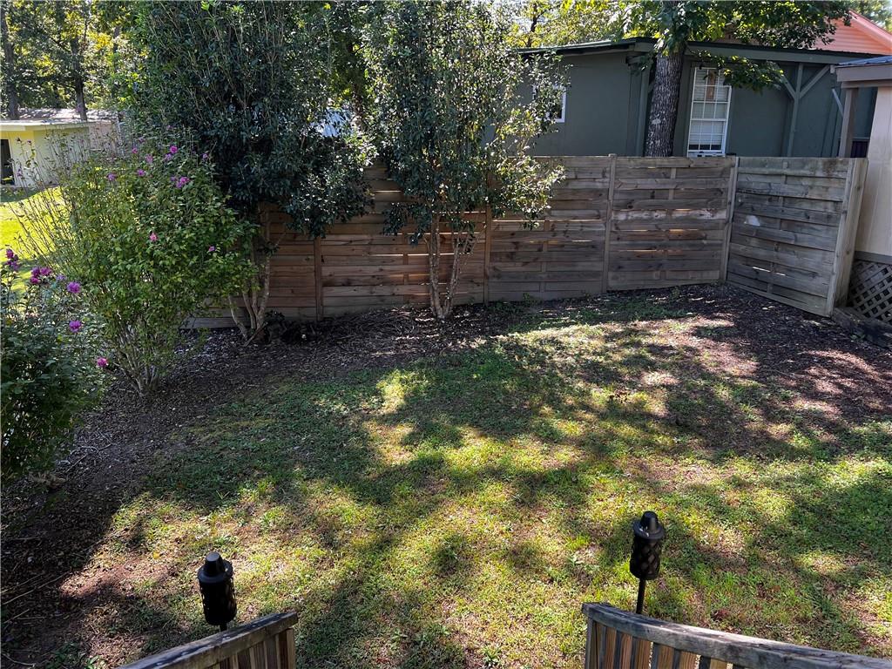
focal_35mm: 26
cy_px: 334
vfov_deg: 53.1
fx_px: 670
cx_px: 446
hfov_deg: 67.3
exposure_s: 1/346
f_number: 1.5
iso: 50
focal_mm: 5.7
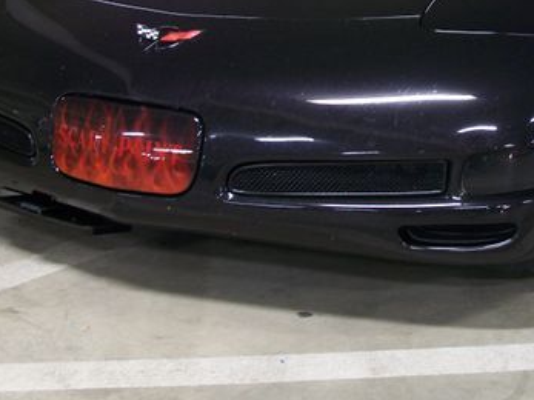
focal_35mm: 83
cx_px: 388
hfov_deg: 23.4
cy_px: 92
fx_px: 1280
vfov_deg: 17.6
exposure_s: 1/2
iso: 64
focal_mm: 7.6
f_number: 3
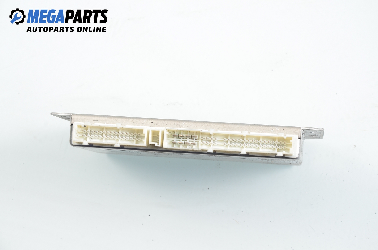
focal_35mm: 138
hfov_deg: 14.9
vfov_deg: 9.9
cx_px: 189
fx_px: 1446
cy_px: 125
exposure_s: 1/160
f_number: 10
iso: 400
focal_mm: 92
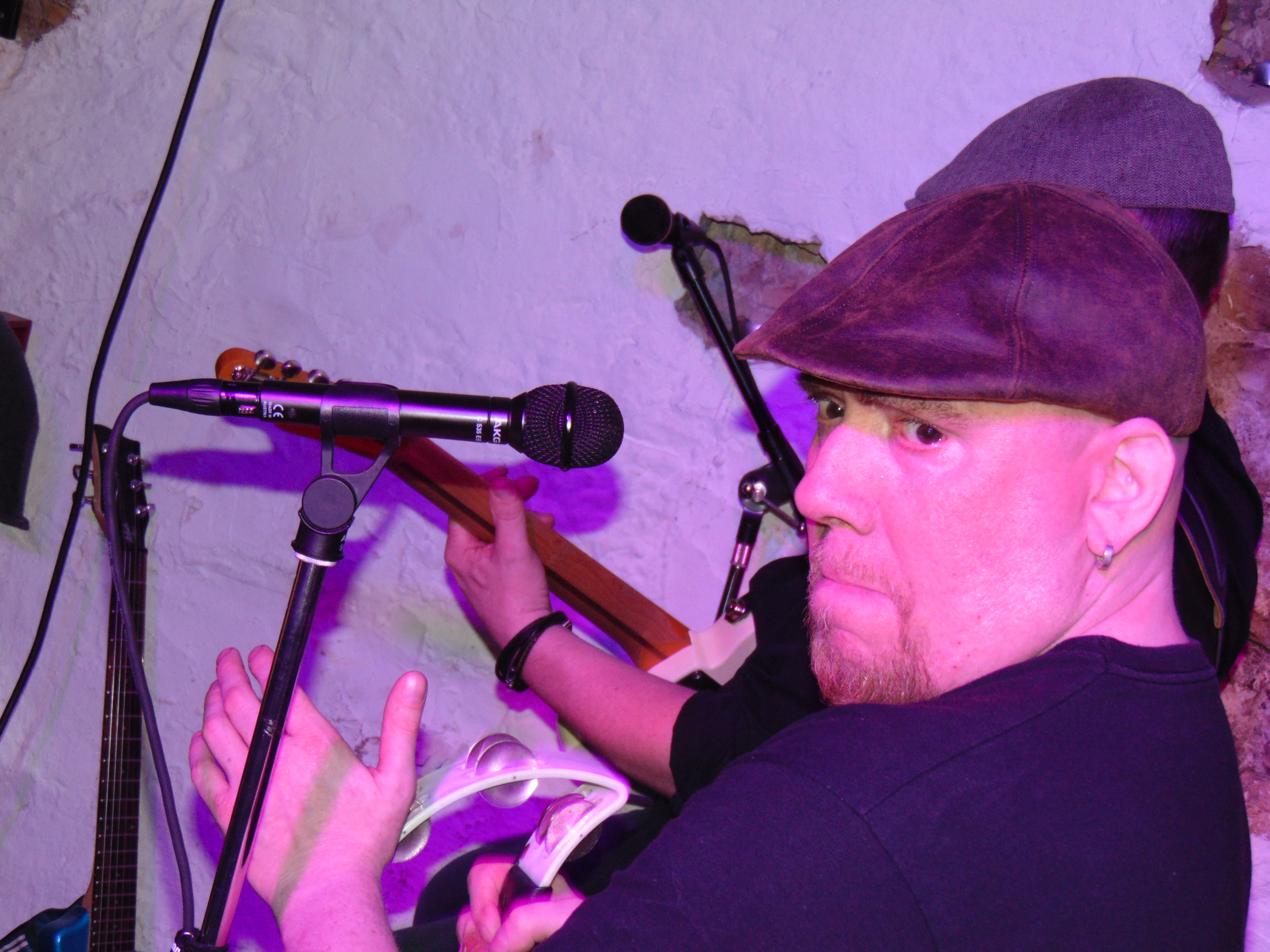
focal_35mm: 71
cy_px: 476
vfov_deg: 20.7
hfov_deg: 27.4
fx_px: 2605
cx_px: 635
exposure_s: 1/60
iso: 200
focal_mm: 12.8
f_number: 3.7
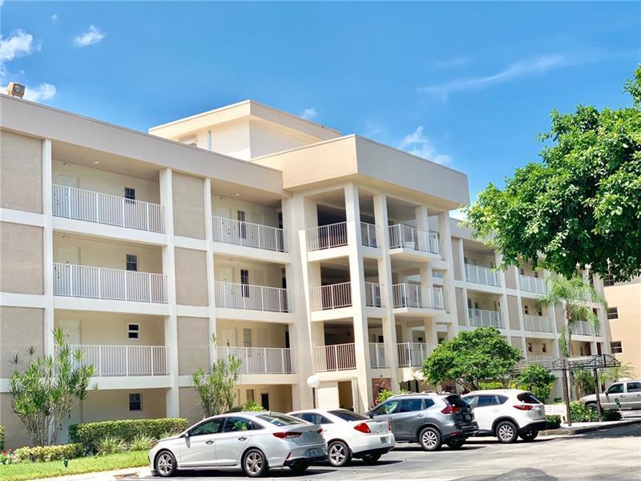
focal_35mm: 52
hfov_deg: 36.8
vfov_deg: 28.0
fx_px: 963
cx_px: 320
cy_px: 240
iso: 16
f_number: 2.4
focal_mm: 6
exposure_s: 1/999
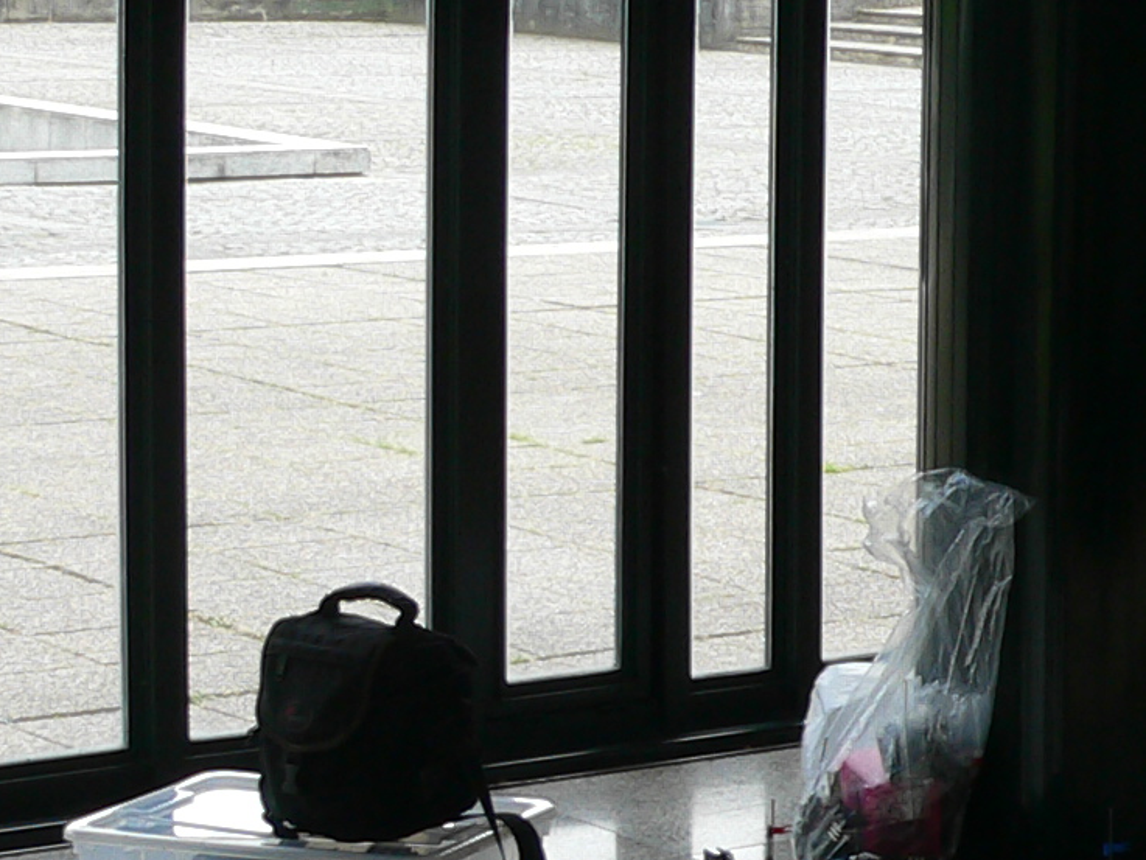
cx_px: 1765
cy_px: 286
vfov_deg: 11.8
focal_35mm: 125
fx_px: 4139
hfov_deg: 14.6
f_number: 3.7
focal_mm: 6
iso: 80
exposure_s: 1/100
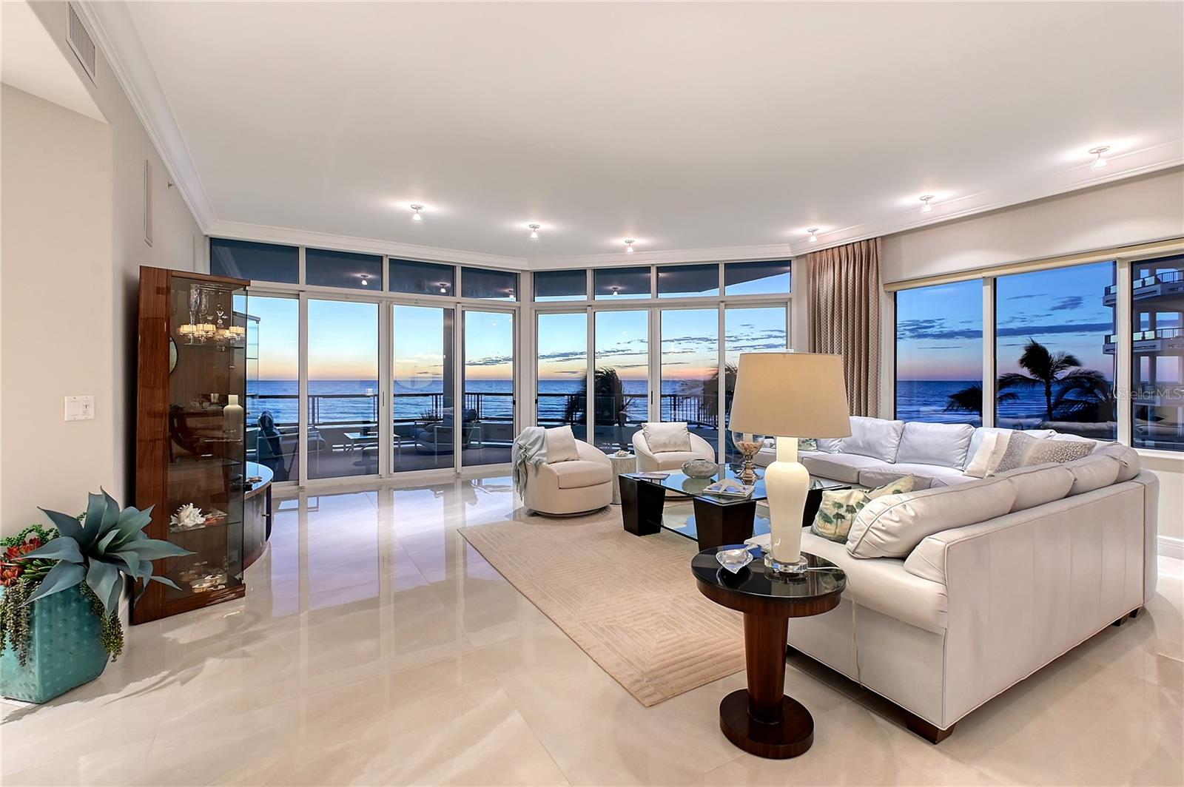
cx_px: 592
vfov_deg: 77.2
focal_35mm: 15
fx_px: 493
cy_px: 394
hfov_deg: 100.4
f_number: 10
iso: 800
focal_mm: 10
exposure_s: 1/125
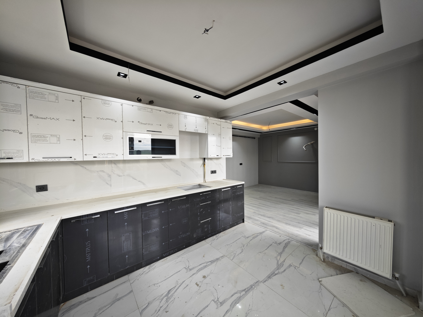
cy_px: 158
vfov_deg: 94.5
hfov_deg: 110.5
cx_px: 212
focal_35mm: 12
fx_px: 147
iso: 125
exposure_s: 1/100
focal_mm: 2.03
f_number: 1.8
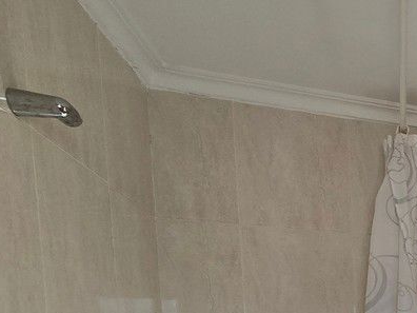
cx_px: 630
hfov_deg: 28.4
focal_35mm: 42
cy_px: 438
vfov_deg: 27.0
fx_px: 506
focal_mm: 2.2
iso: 50
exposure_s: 1/121
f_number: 2.2
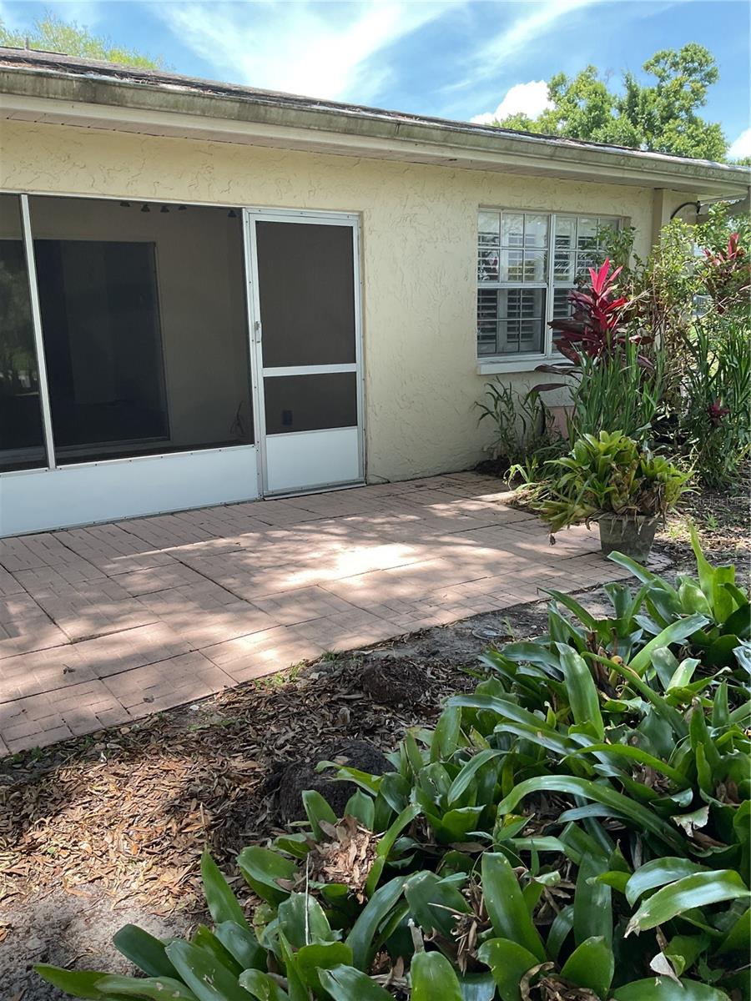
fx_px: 839
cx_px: 376
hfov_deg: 48.2
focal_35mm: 29
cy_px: 500
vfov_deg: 61.7
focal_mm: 3
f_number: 1.8
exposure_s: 1/249
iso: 16
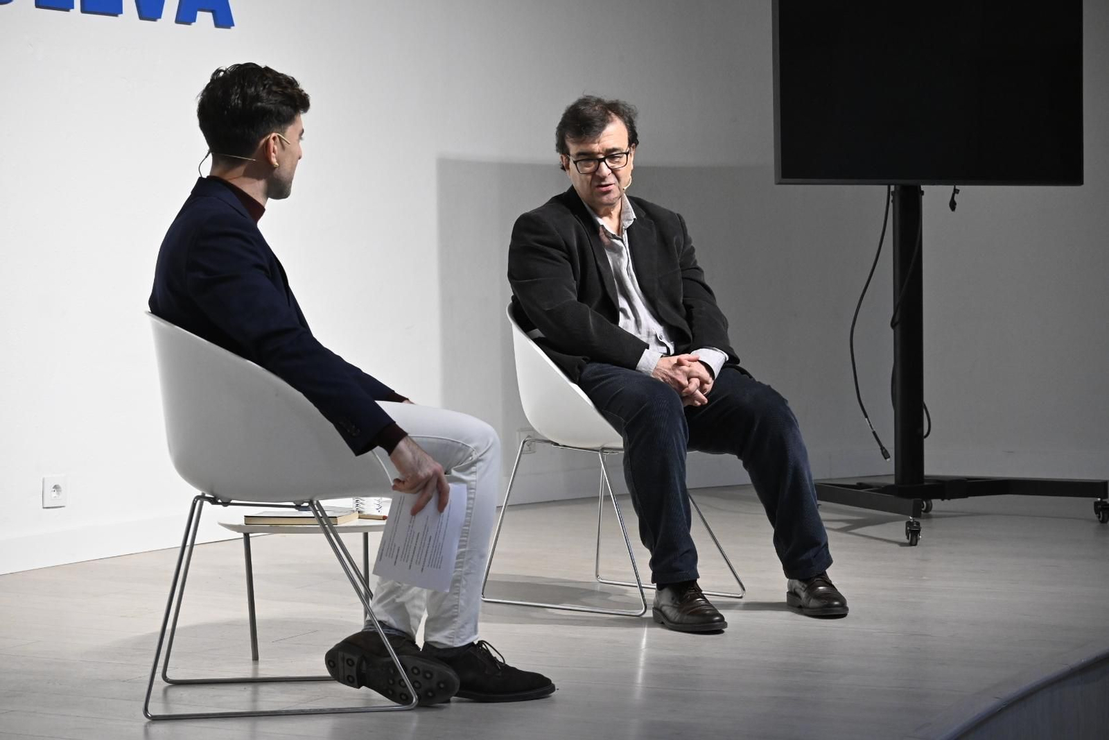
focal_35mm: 75
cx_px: 554
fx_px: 2310
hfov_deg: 27.0
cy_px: 370
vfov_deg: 18.2
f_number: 5
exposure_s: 1/250
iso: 2000
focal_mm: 50
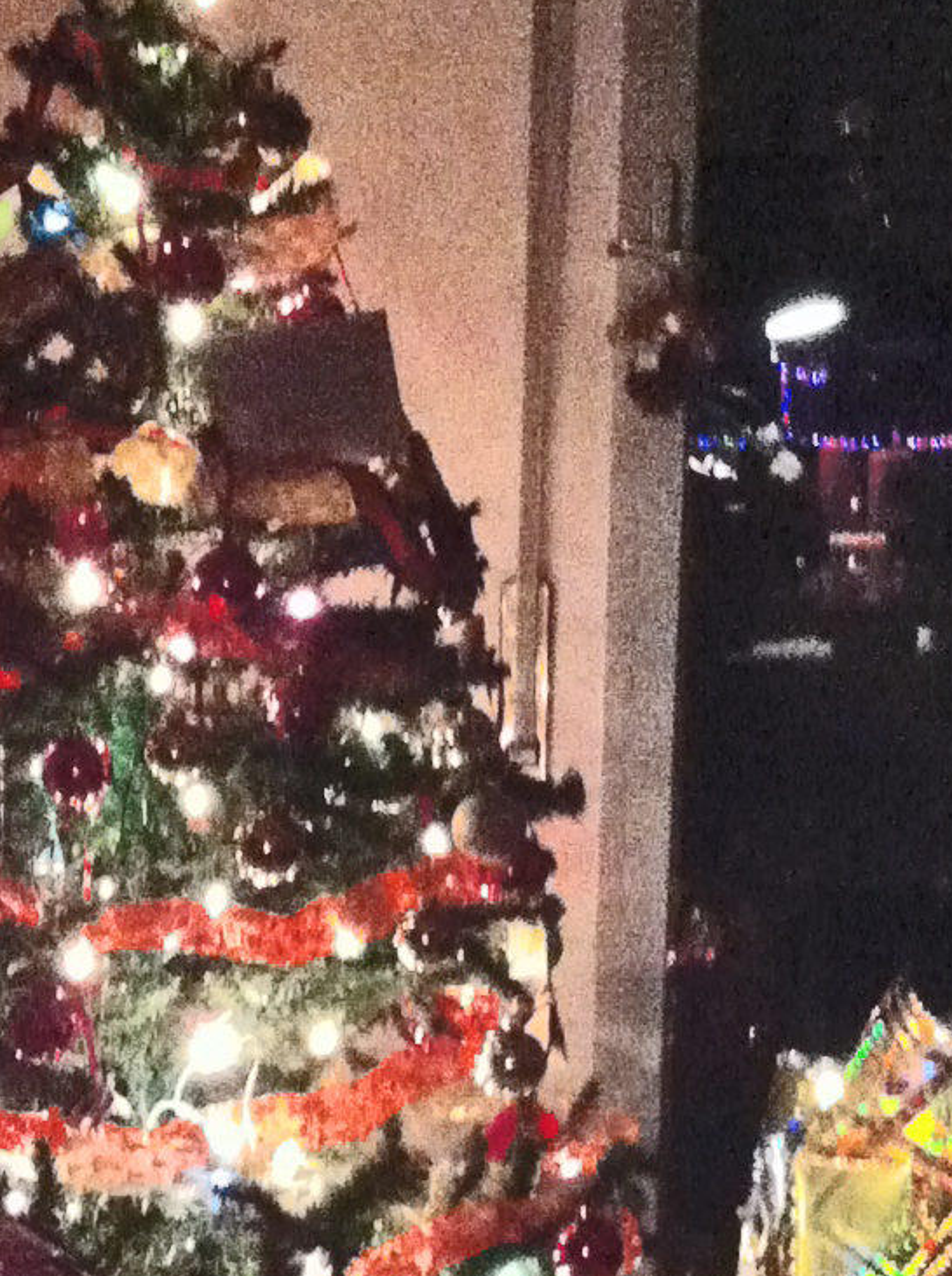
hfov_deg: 11.8
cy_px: 1414
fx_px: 4563
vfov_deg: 15.5
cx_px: -56
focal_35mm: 124
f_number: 2.8
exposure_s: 1/17
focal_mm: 3.85
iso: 1000
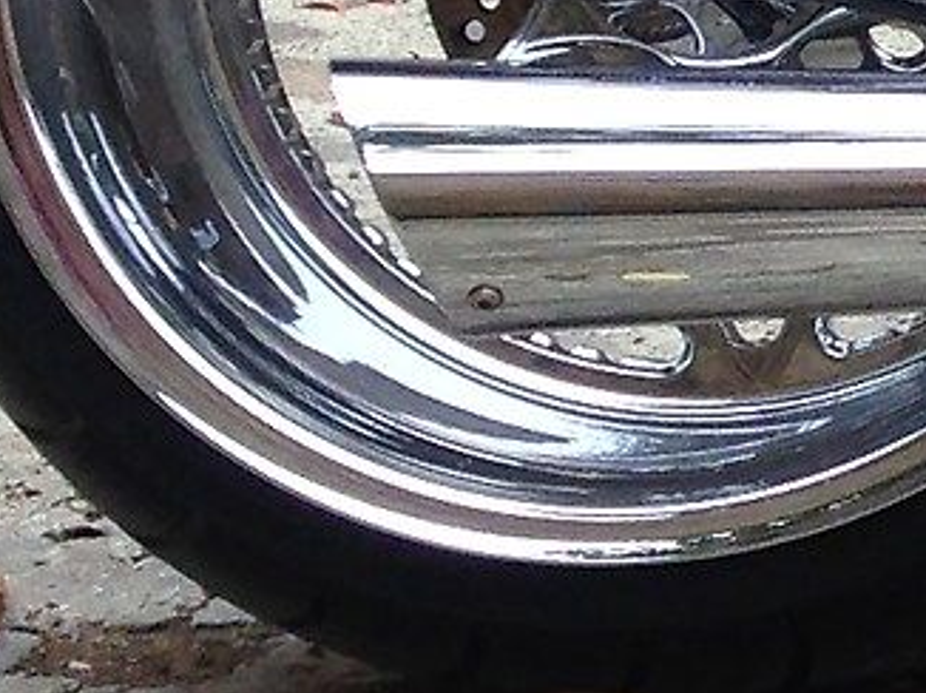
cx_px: 2934
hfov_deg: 7.1
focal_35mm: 243
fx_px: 6496
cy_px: -364
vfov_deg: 6.0
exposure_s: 1/326
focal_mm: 4.12
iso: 50
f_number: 2.4
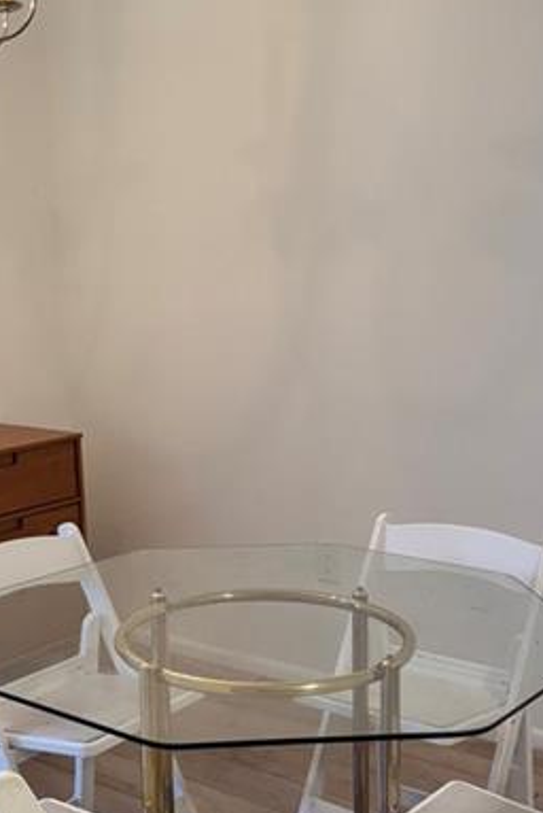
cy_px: 522
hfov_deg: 27.0
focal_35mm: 50
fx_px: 1129
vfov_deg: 39.2
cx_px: 216
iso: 200
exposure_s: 1/120
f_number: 1.78
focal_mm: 6.76
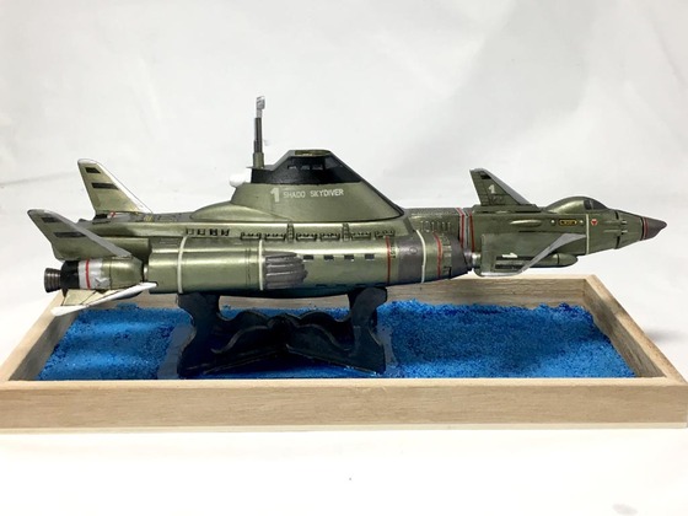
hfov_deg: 61.7
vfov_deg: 48.2
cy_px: 258
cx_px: 344
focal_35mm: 29
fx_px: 576
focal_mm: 4.15
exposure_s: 1/30
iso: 25
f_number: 2.2
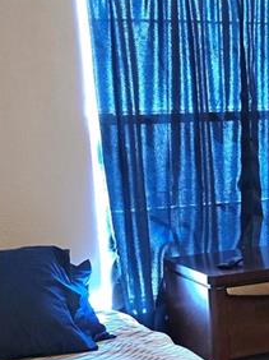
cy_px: 283
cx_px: 482
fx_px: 1017
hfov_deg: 13.5
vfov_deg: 19.9
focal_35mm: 98
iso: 800
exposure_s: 1/60.2
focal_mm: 6.3
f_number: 1.7
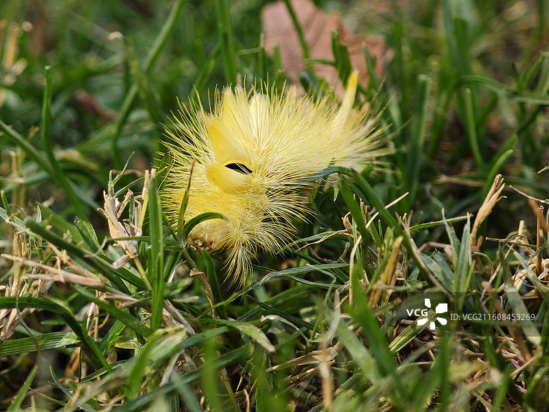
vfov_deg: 12.3
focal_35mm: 120
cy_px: 206
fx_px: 1903
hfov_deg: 16.4
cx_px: 274
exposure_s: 1/271
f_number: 1.8
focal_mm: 12.28
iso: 50
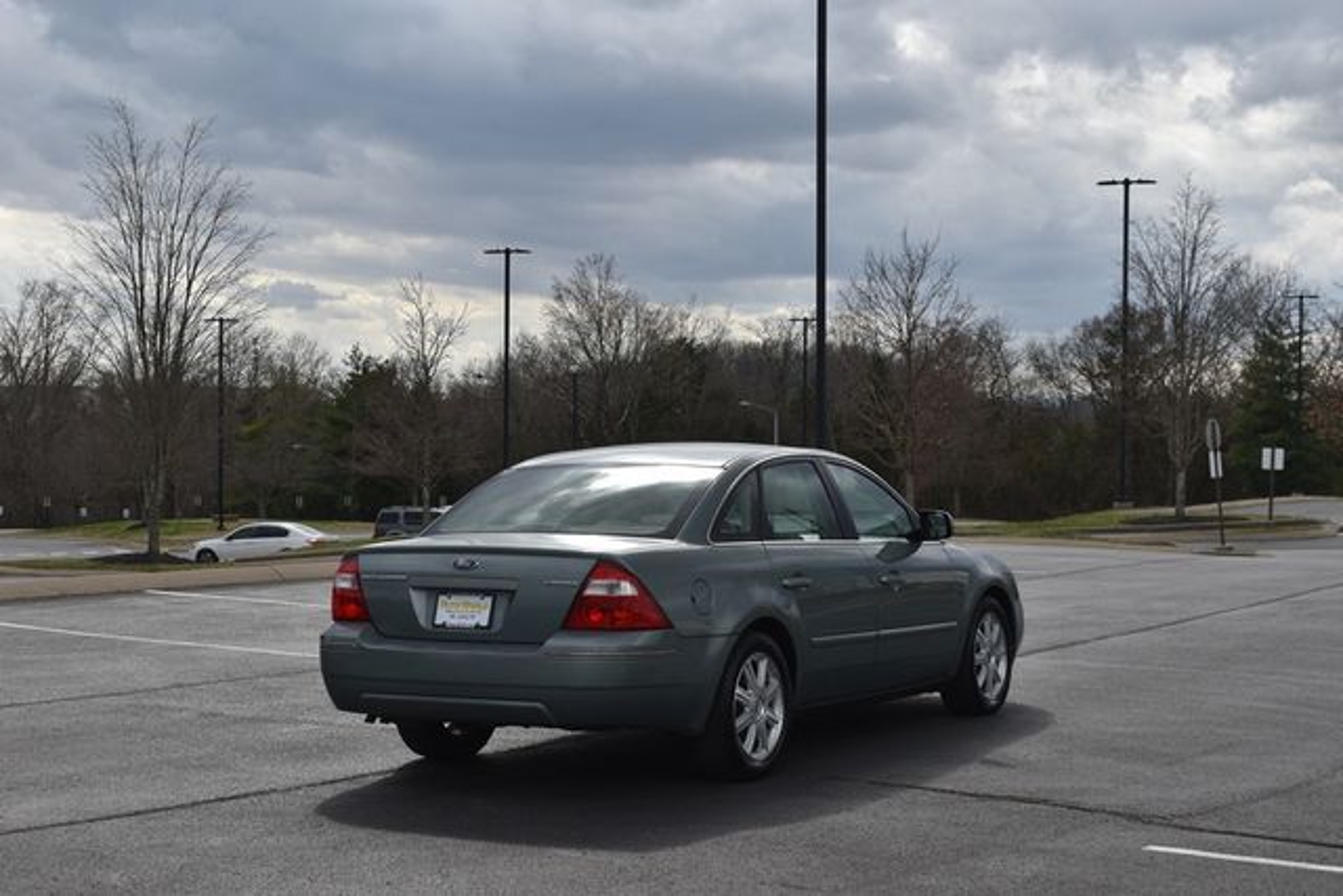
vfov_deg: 22.6
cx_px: 672
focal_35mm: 60
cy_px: 448
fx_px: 2239
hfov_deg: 33.4
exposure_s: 1/320
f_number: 9
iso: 100
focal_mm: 40
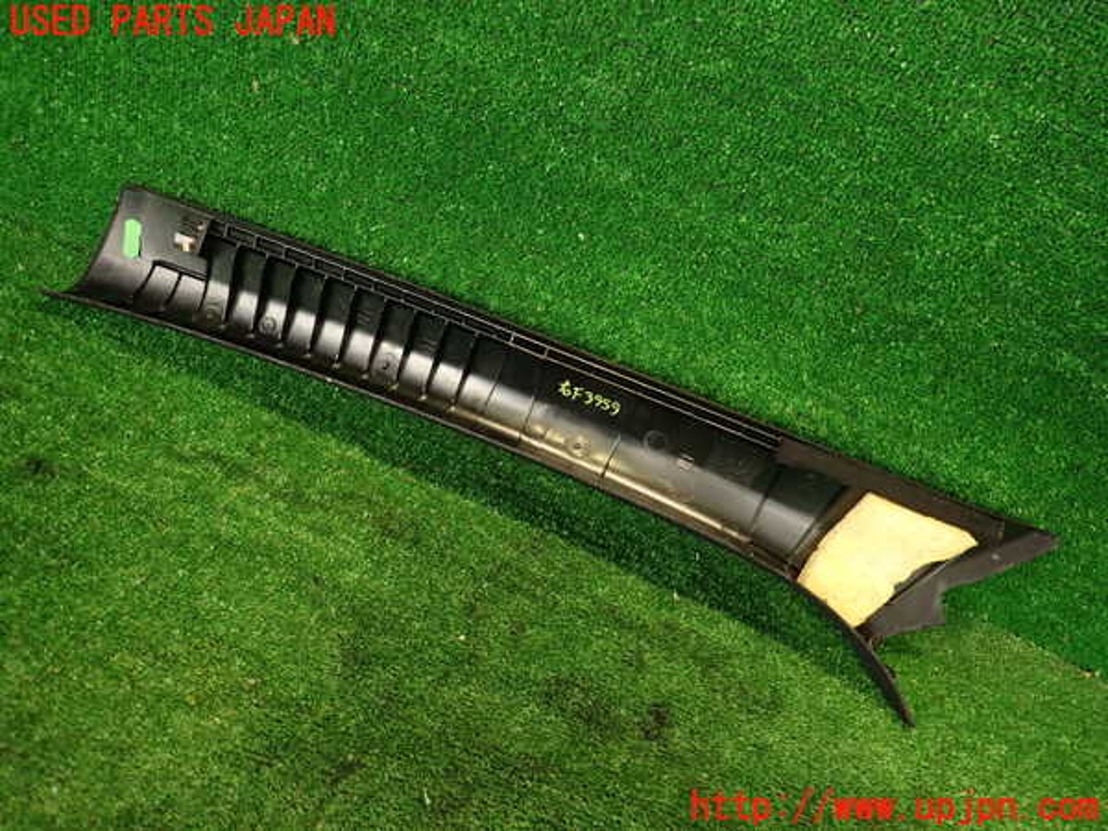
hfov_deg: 69.4
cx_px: 554
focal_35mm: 25
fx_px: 800
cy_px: 416
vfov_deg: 54.9
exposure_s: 1/30
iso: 200
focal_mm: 4.5
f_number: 2
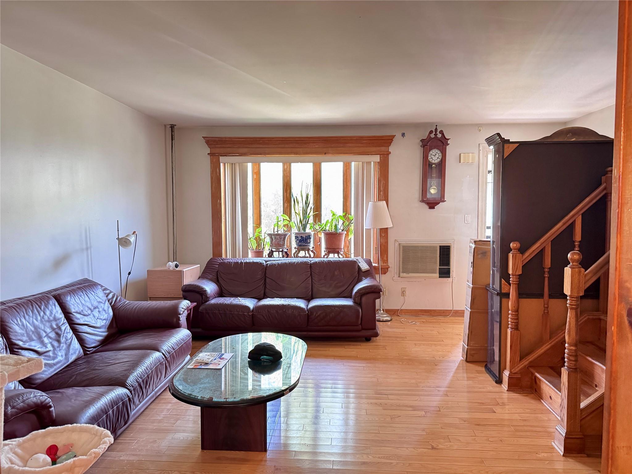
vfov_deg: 56.8
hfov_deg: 71.6
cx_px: 316
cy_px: 237
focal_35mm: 24
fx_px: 438
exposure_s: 1/30
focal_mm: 6.76
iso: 800
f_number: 1.78
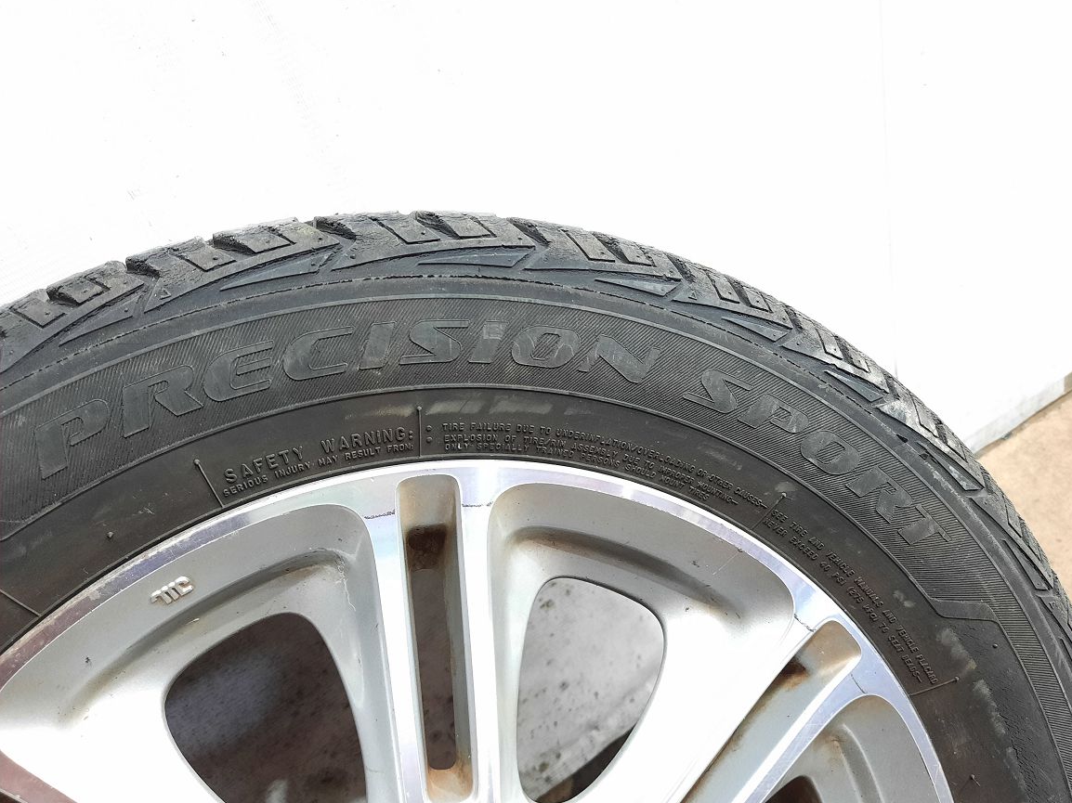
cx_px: 556
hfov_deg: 67.3
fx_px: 805
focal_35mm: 26
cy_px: 404
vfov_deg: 53.0
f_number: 2
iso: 400
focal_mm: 4.6
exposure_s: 1/33
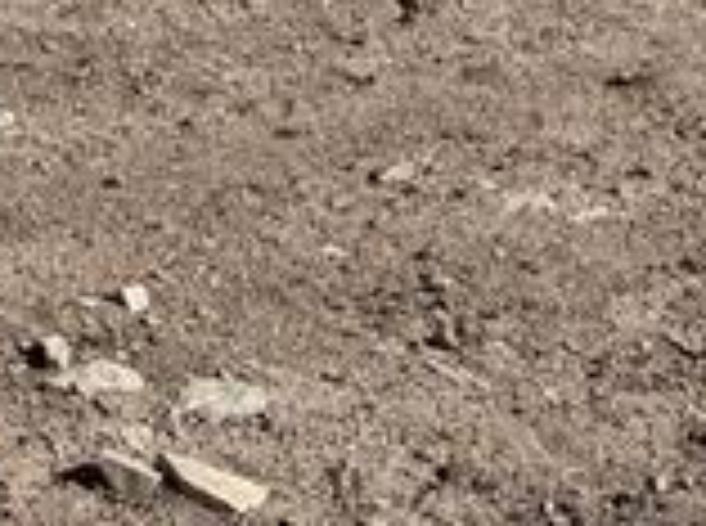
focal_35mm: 157
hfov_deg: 12.5
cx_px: 9
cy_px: -915
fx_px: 3195
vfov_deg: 8.3
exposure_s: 1/11905
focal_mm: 6.76
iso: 80
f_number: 1.78
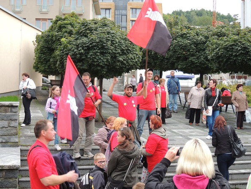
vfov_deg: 29.1
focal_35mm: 50
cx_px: 126
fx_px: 363
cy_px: 94
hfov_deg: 38.2
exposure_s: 1/60
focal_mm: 8.9
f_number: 3.6
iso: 100
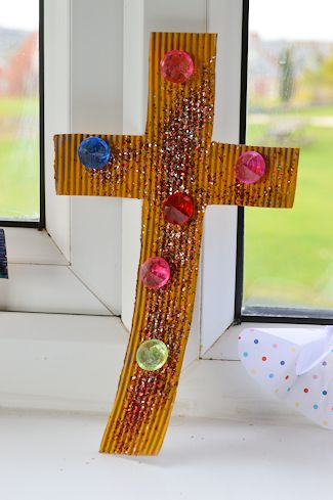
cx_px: 166
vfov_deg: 24.6
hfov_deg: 16.5
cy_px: 250
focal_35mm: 82
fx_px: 1147
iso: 400
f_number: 8
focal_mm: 55
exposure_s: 1/100
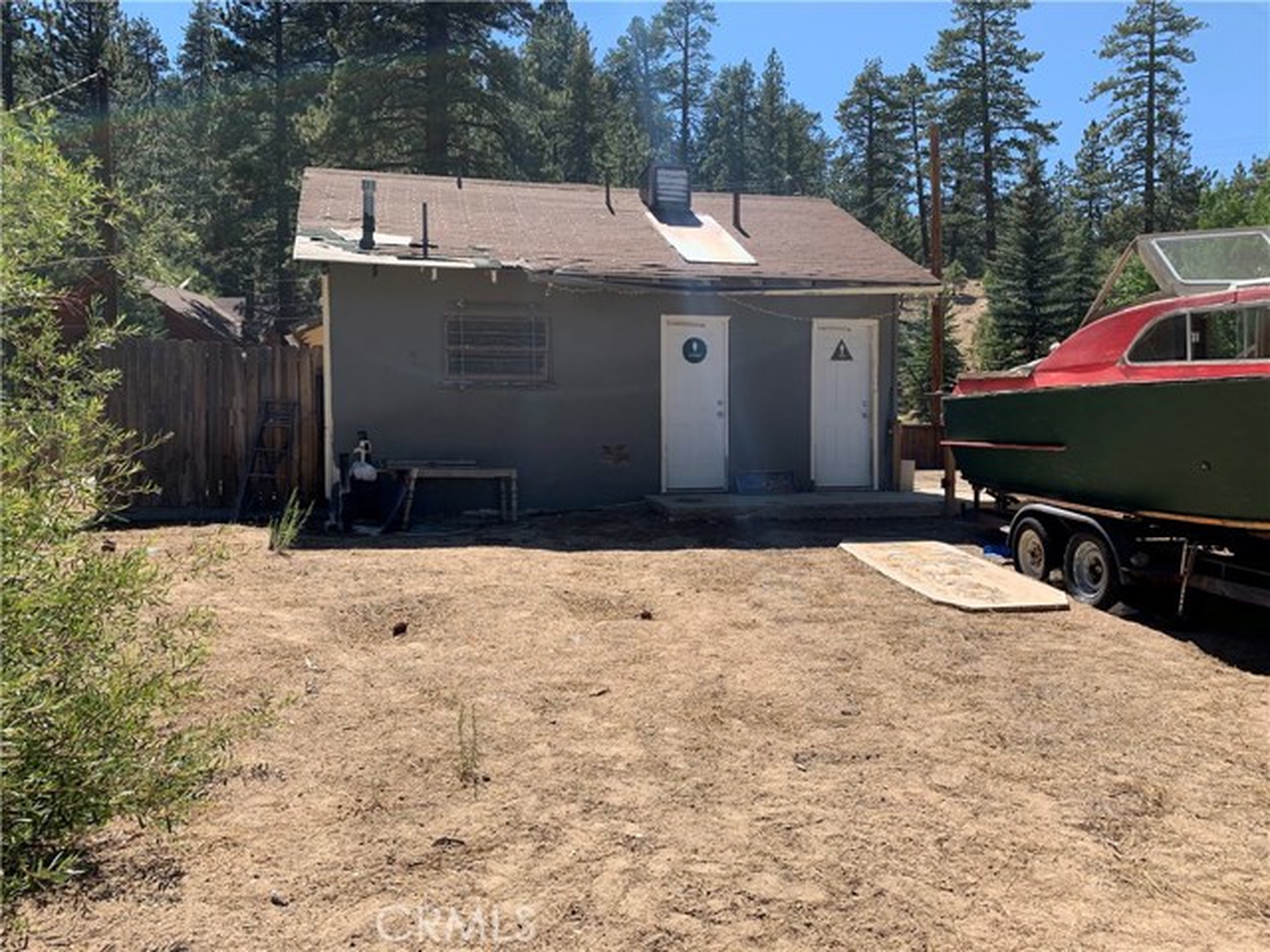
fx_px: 954
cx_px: 635
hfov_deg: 67.3
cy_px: 476
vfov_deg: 53.1
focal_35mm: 26
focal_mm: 4.25
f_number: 1.8
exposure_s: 1/1661
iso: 25
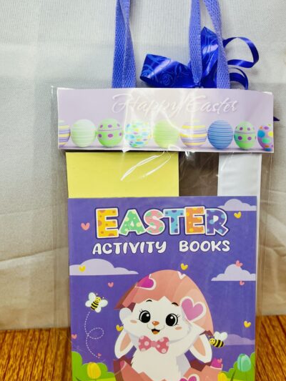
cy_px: 182
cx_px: 179
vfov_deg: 47.8
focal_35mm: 39
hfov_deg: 36.6
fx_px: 429
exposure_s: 1/120
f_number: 1.5
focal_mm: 5.7
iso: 125
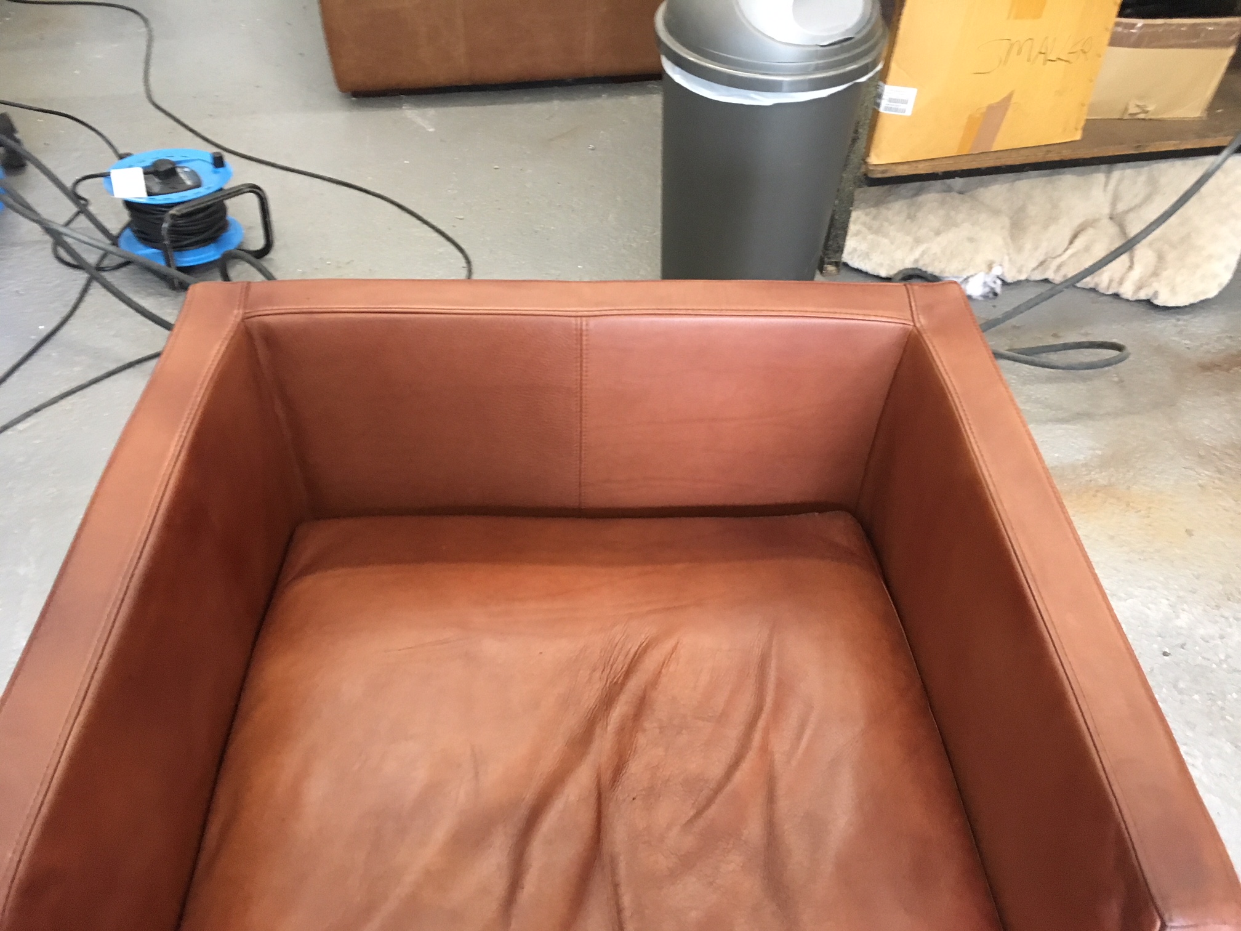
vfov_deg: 48.2
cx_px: 620
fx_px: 1040
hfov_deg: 61.7
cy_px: 466
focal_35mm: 29
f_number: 2.2
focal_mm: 4.15
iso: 200
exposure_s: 1/25
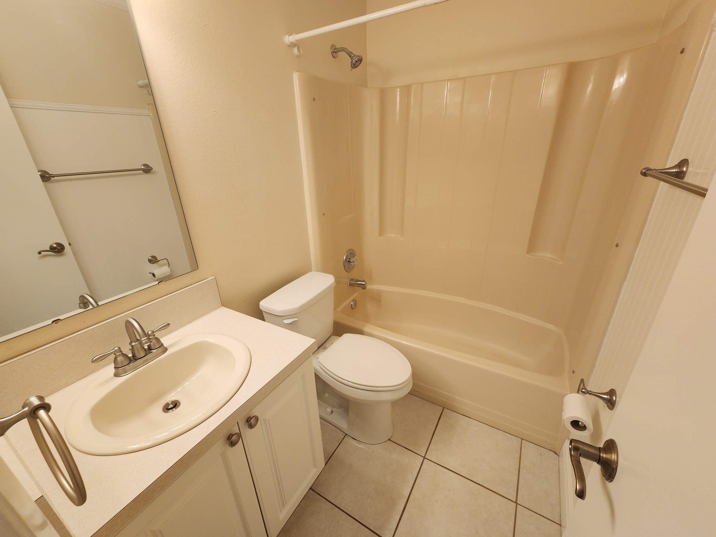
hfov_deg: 106.2
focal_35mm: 13
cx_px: 358
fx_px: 269
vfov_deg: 89.9
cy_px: 268
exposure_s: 1/60
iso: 100
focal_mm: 2.2
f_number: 2.2
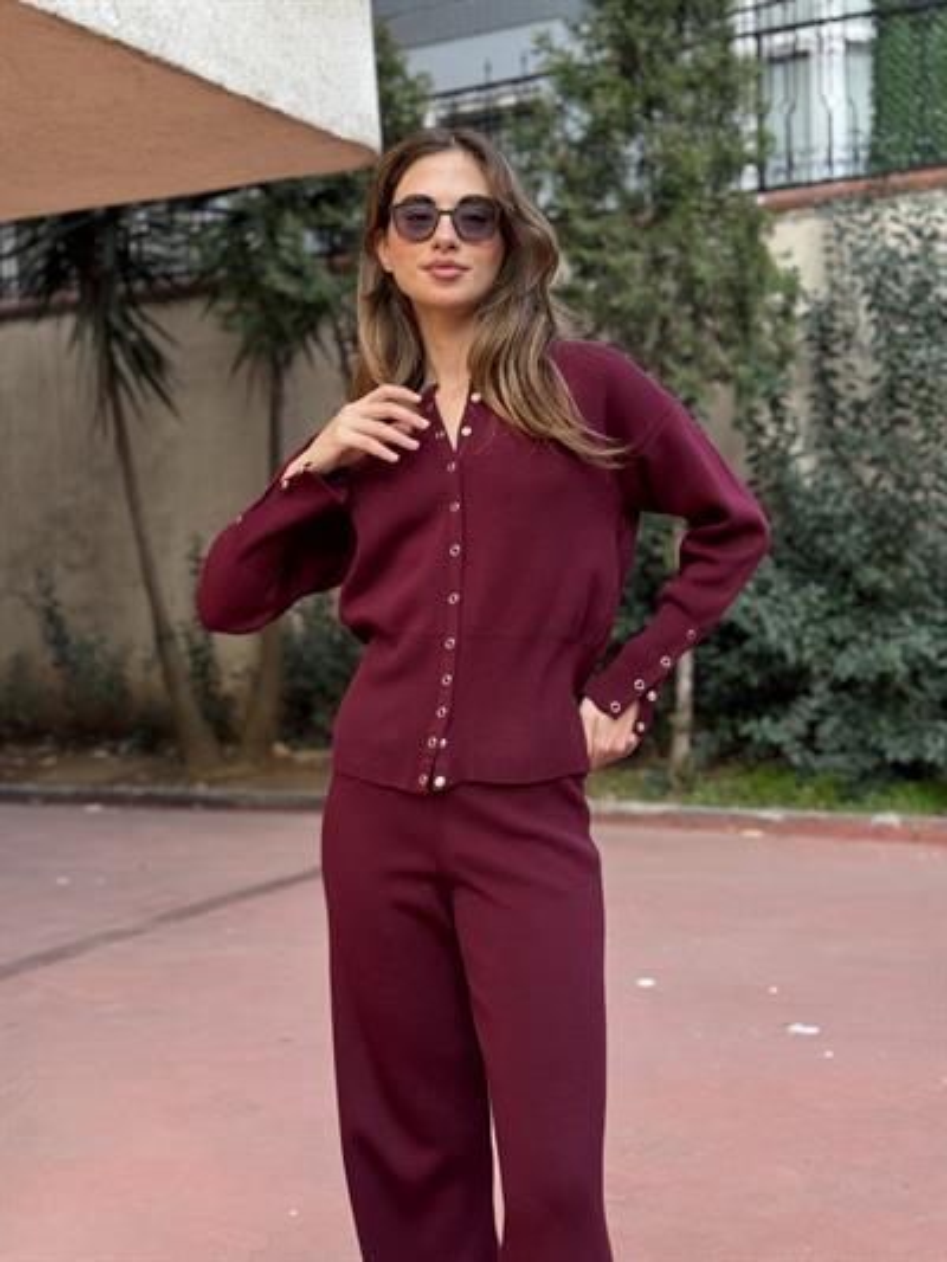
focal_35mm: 48
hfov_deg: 30.3
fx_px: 1750
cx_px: 474
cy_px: 631
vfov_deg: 39.6
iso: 64
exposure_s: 1/407
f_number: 1.78
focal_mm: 6.76
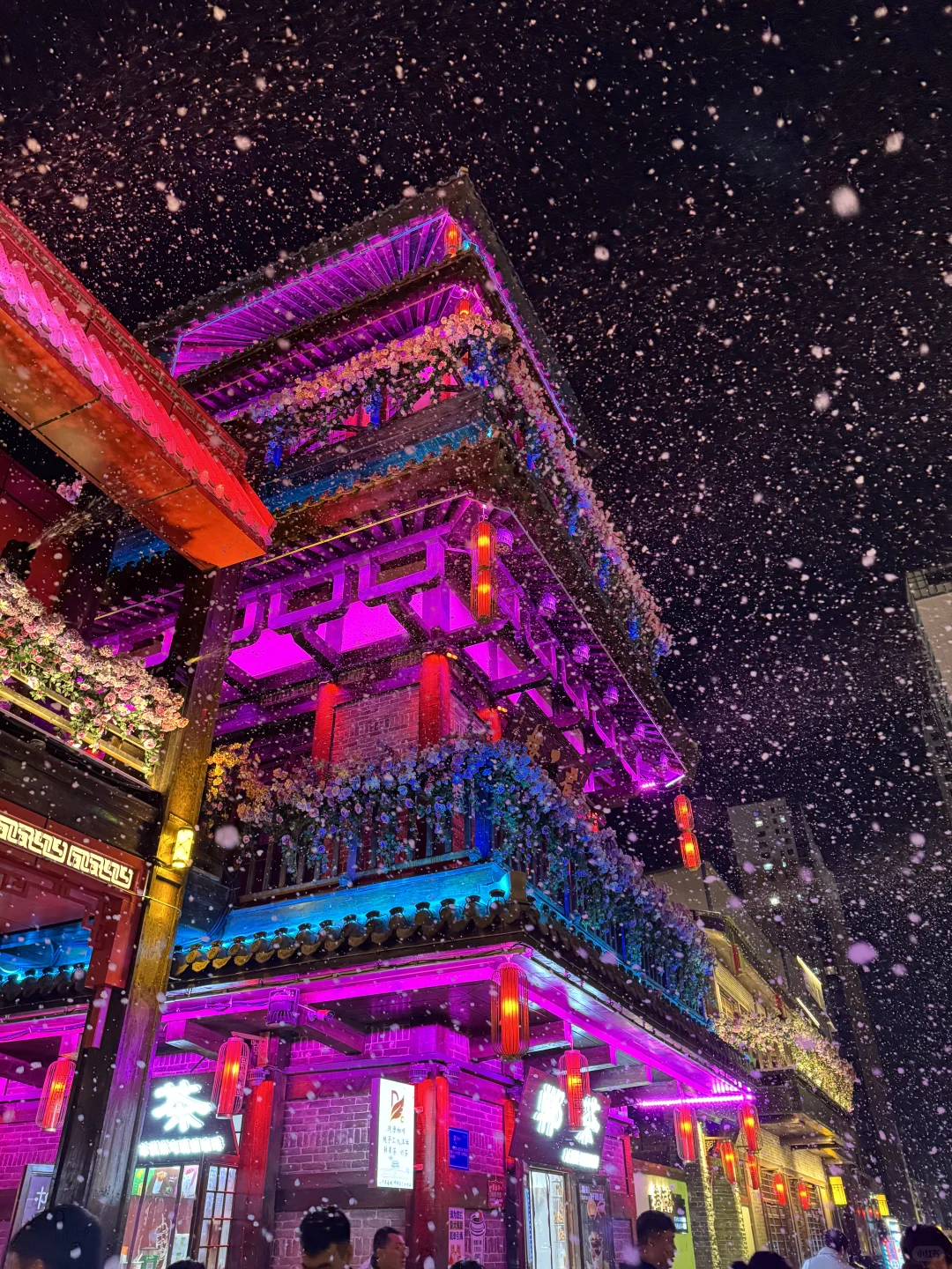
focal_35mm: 24
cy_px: 634
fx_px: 880
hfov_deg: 56.8
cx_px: 476
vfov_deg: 71.6
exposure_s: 1/50
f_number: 1.78
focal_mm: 6.76
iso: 800
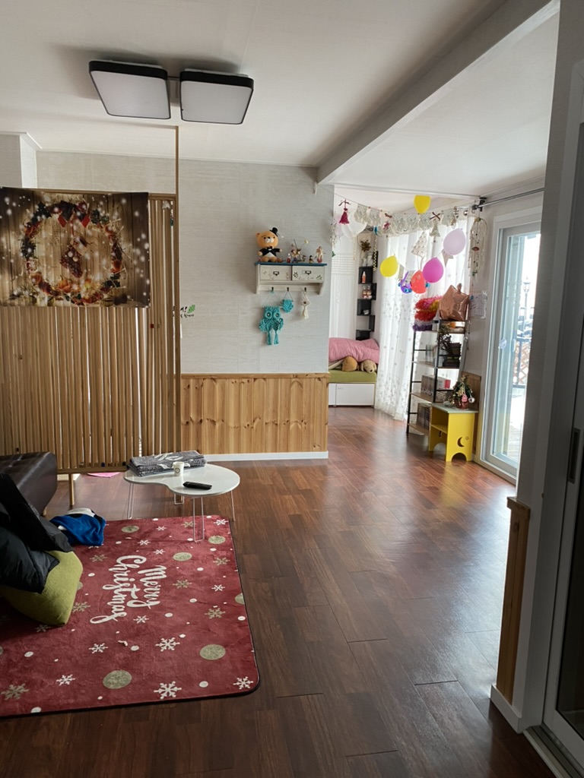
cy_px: 389
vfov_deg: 67.3
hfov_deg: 53.1
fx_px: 585
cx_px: 292
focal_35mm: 26
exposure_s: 1/60
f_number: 1.8
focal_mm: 4.25
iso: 80
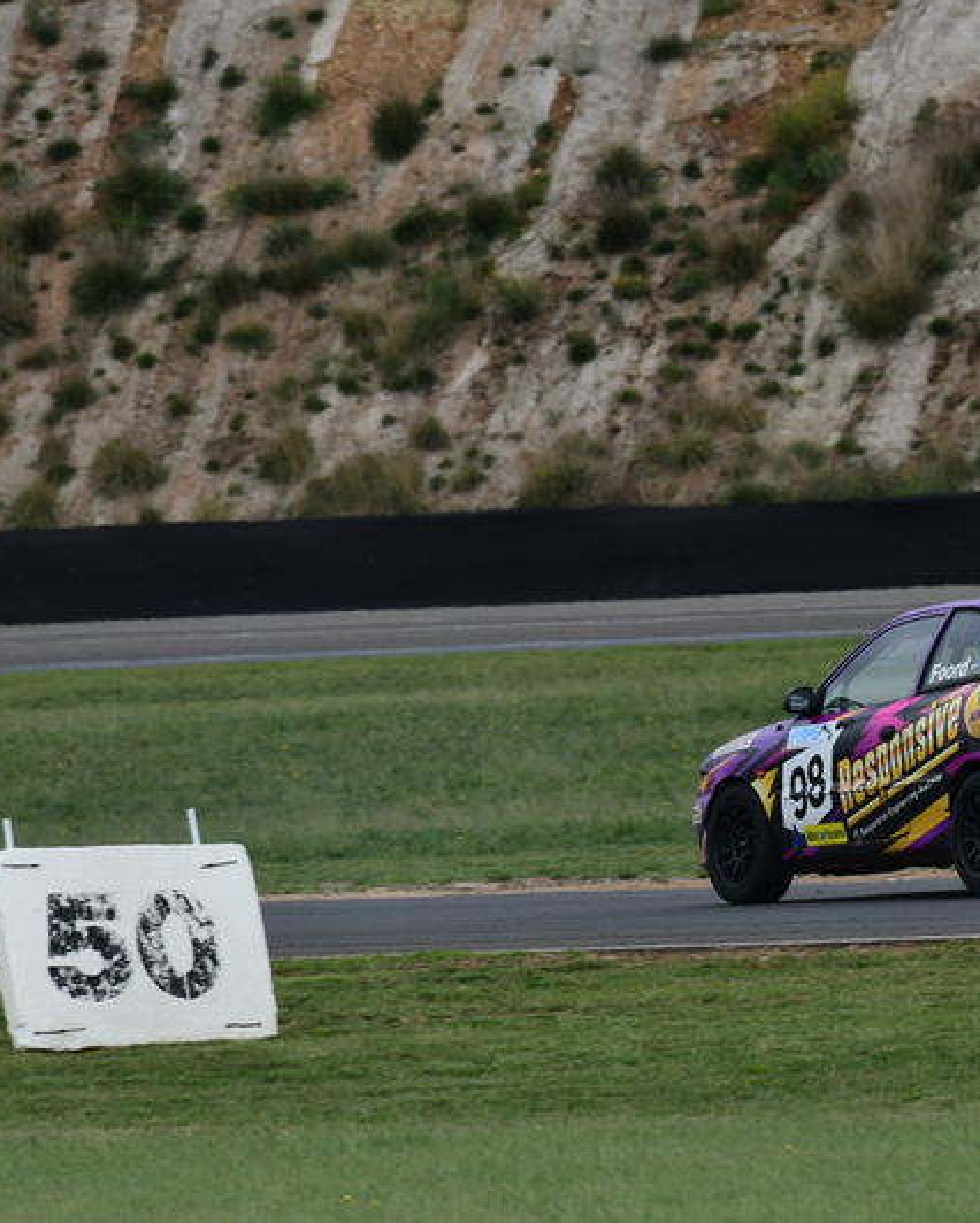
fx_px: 34531
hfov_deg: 1.6
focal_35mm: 953
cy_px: 612
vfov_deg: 2.0
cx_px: 856
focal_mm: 450
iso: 640
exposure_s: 1/640
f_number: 13
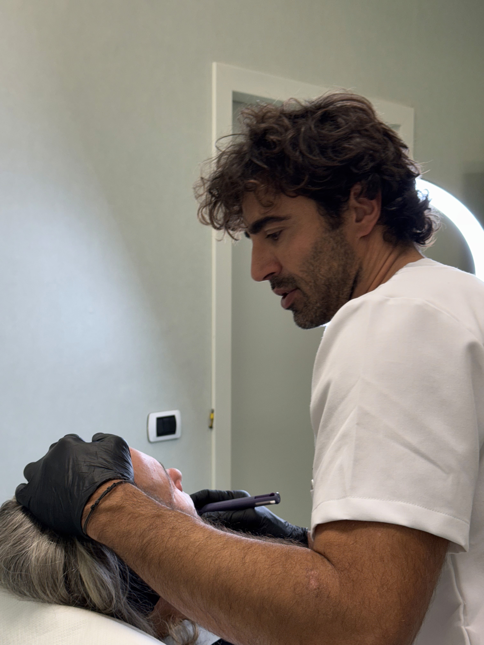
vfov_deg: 39.7
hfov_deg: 30.3
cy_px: 322
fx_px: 895
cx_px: 242
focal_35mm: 48
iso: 50
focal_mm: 6.76
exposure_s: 1/50
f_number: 1.78
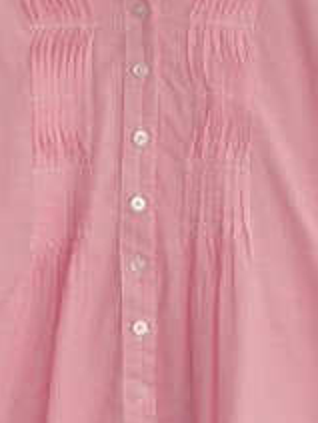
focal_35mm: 115
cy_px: 223
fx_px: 1404
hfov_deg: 12.9
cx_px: 158
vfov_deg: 17.1
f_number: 2.8
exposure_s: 1/30
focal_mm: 7.8
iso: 50
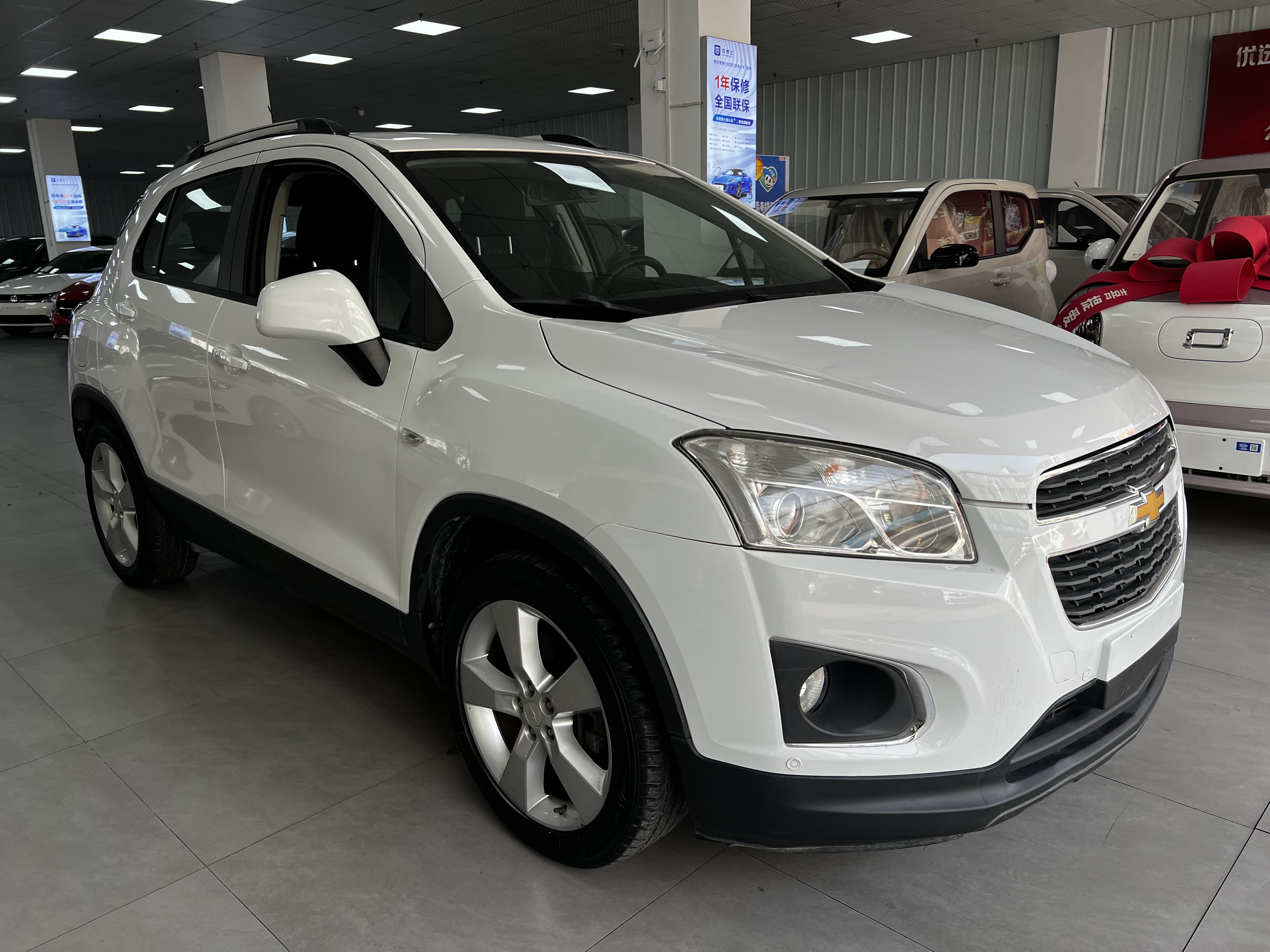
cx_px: 635
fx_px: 954
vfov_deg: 53.1
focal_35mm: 26
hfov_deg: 67.3
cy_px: 476
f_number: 1.5
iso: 50
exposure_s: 1/316
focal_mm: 5.7
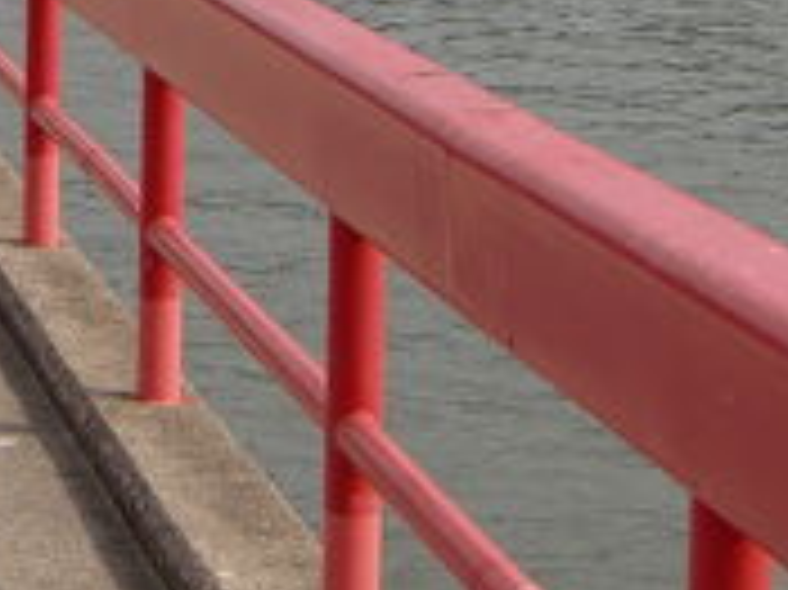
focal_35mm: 171
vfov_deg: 8.4
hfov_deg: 11.2
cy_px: -417
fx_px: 3890
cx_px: -324
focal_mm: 8.2
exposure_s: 1/1000
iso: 64
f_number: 3.3
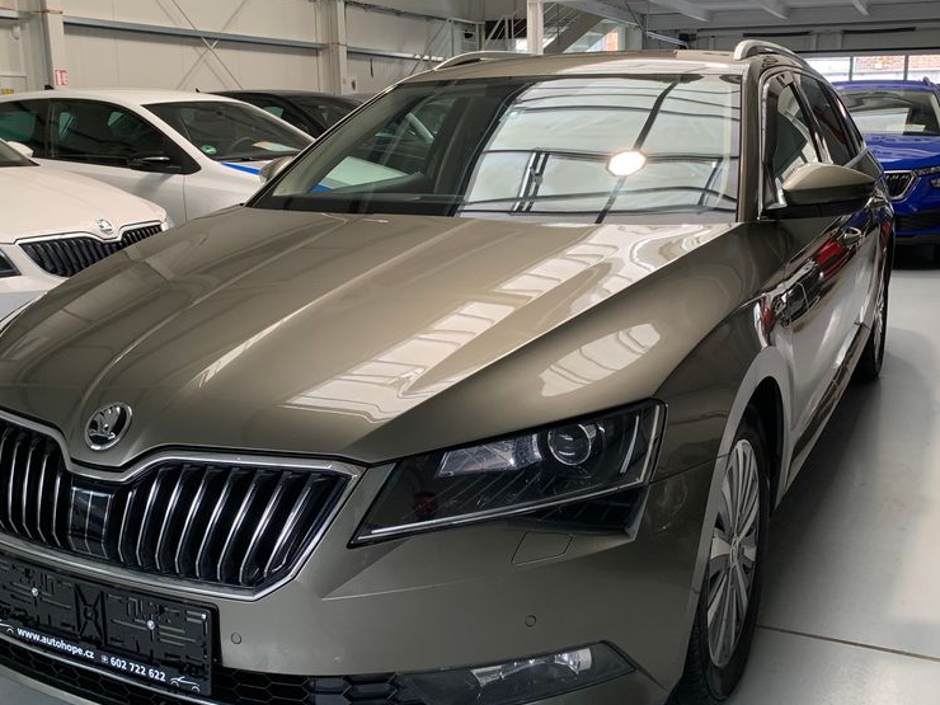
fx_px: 978
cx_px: 506
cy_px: 329
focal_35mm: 36
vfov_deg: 39.6
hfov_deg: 51.3
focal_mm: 4.25
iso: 100
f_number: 1.8
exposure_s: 1/88
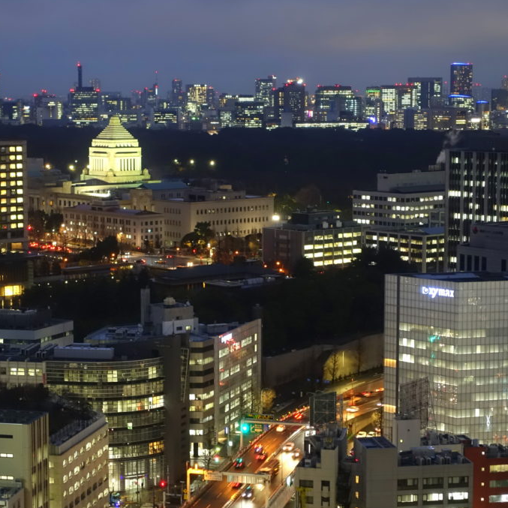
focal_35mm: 90
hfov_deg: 19.3
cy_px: 253
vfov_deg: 19.3
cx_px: 212
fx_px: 1494
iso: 800
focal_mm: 25.7
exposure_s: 1/8
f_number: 2.8
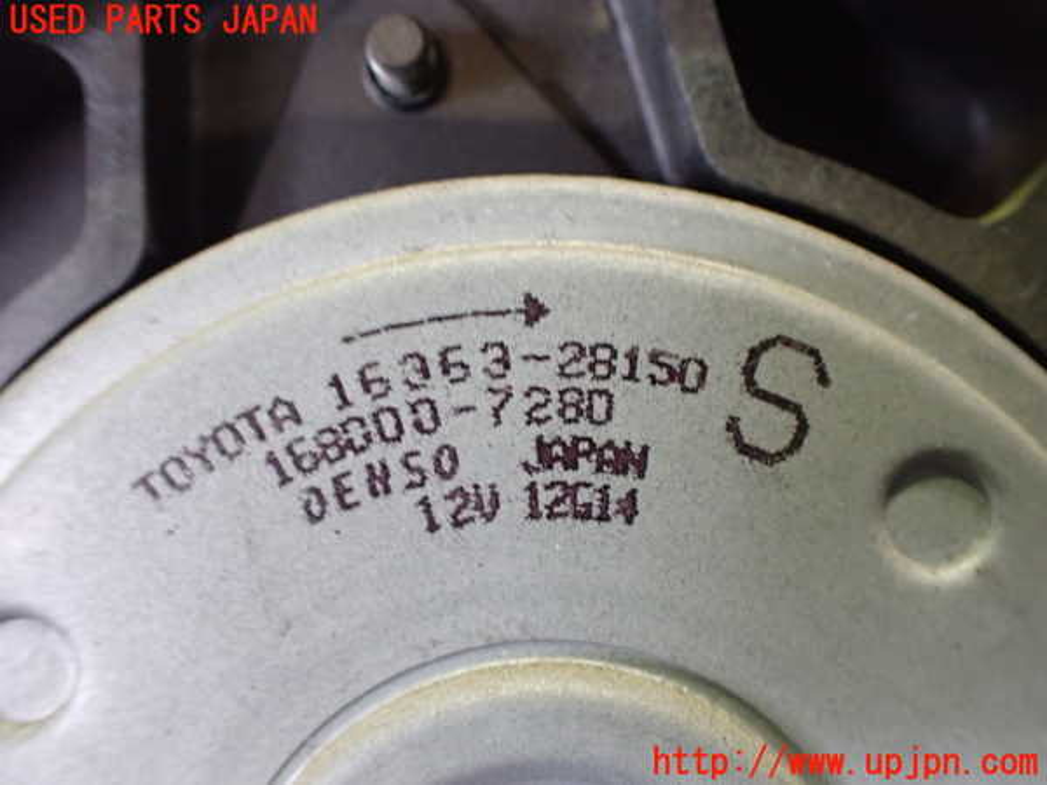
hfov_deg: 60.0
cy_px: 392
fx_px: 907
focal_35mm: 30
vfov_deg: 46.8
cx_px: 524
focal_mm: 5.4
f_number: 2.3
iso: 800
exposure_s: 1/30
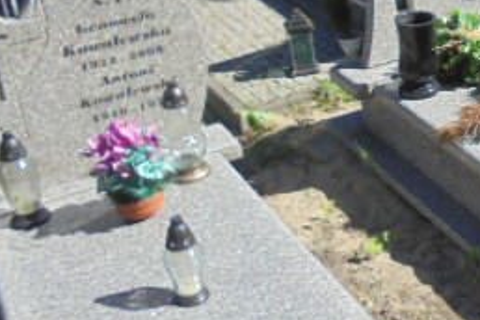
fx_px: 893
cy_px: 74
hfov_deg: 27.6
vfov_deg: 20.1
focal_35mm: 67
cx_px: 521
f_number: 3.5
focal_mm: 4.6
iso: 100
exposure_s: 1/800
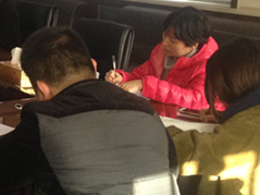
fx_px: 661
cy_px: 52
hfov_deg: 20.6
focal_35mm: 88
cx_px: -61
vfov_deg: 16.7
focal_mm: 4.28
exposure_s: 1/20
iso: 125
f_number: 2.4
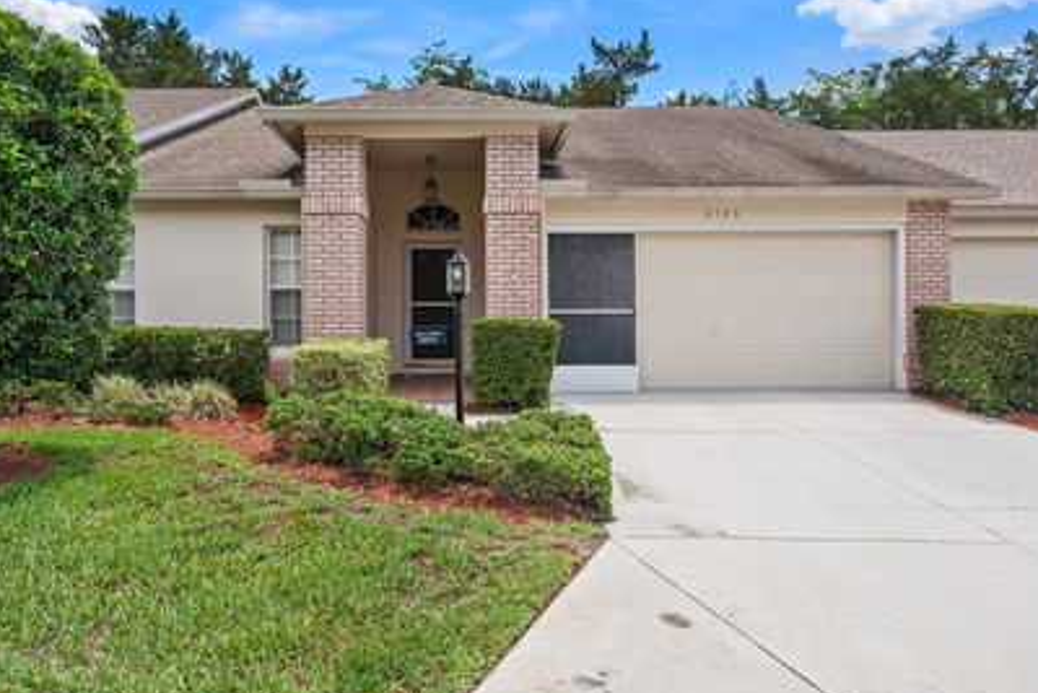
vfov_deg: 53.1
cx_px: 488
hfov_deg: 73.7
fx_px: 692
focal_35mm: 24
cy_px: 317
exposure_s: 1/500
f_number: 8
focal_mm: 20
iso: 400
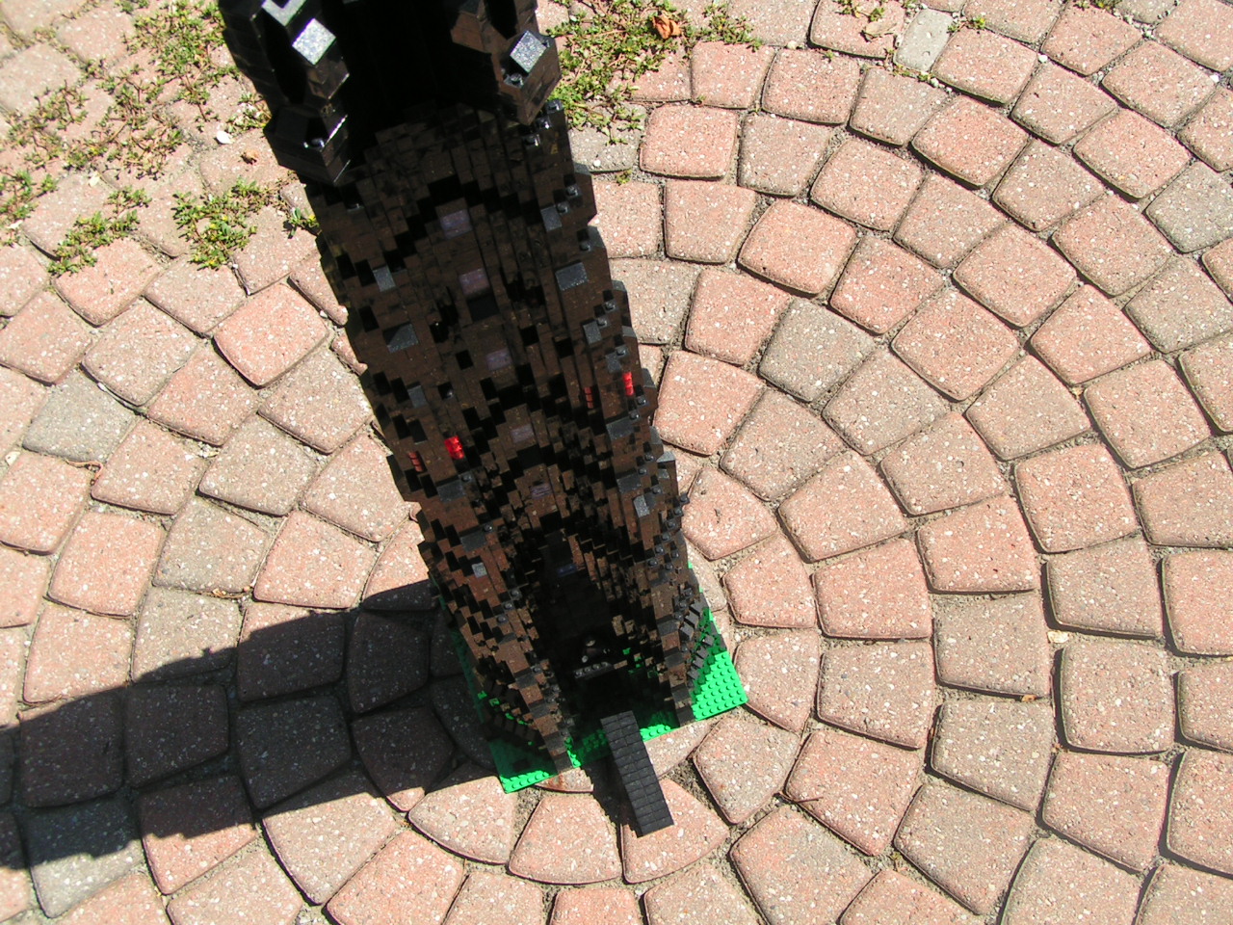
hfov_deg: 49.0
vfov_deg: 37.7
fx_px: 1354
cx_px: 616
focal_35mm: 38
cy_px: 462
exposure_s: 1/200
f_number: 5.6
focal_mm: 5.8
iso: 50
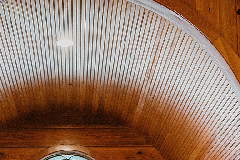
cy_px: 230
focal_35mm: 106
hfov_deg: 19.2
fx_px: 707
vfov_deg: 12.4
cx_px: 70
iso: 1600
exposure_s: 1/200
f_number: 2
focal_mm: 35
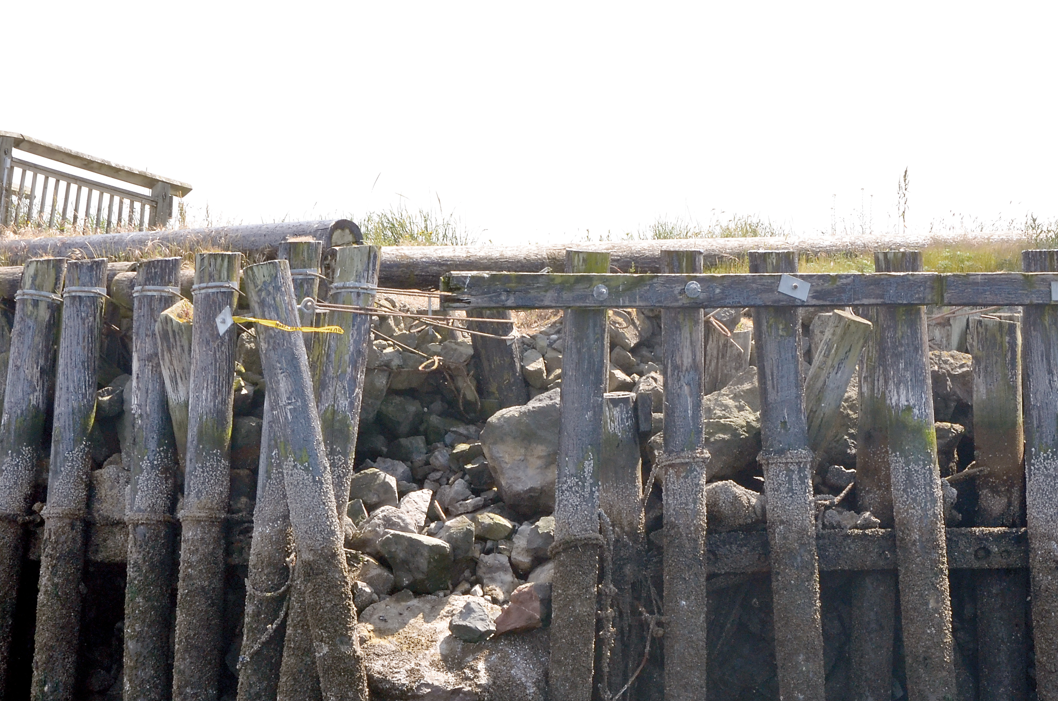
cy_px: 477
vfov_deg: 6.8
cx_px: 444
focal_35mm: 202
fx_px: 5924
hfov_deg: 10.2
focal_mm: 98
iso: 360
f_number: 13
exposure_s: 1/200
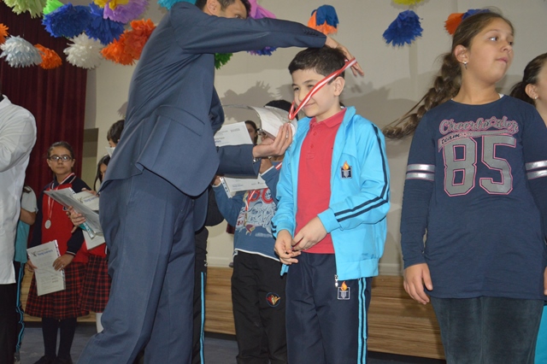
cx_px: 274
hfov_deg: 57.2
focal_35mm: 33
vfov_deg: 39.9
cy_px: 182
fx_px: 501
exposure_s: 1/30
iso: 1600
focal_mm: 22
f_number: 3.8
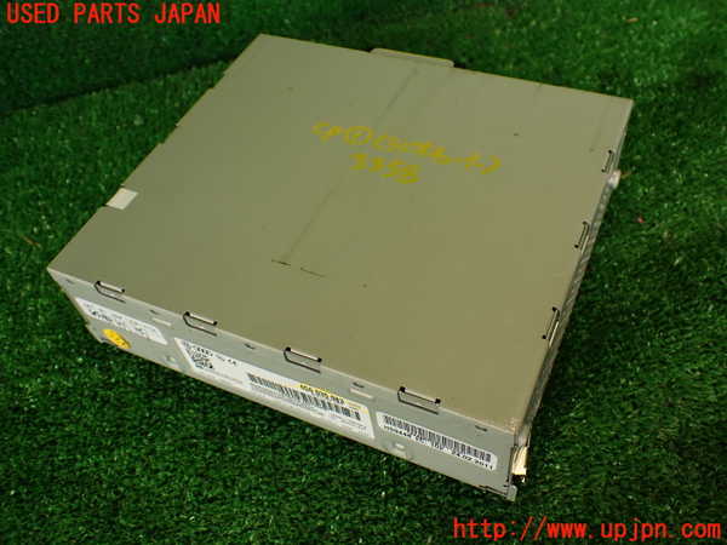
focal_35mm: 32
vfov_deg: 44.2
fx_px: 672
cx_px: 364
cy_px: 272
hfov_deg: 56.8
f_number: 2.4
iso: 100
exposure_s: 1/60
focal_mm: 5.79
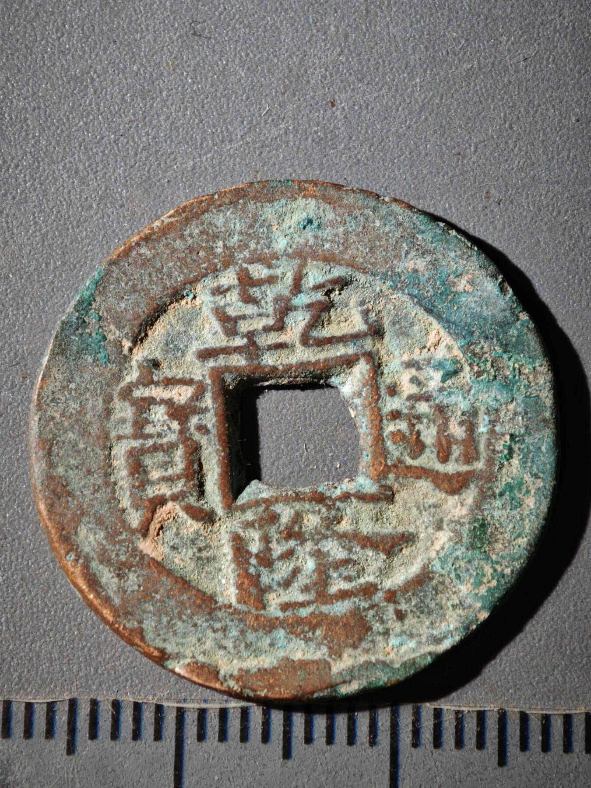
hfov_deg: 13.8
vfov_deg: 18.4
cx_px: 296
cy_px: 394
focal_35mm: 107
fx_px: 2436
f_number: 2
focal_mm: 9
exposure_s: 1/100
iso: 160
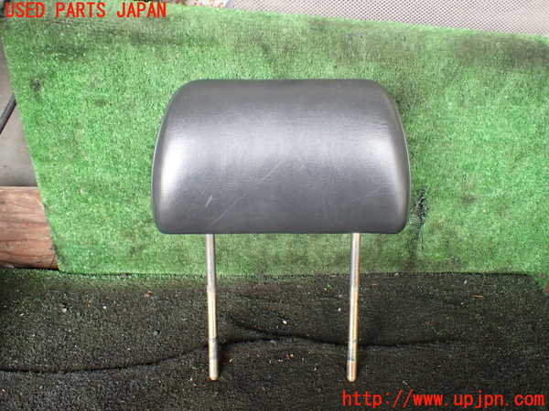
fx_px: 476
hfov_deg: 60.0
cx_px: 274
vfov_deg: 46.8
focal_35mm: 30
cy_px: 206
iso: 400
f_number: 2.3
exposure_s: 1/125
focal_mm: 5.4
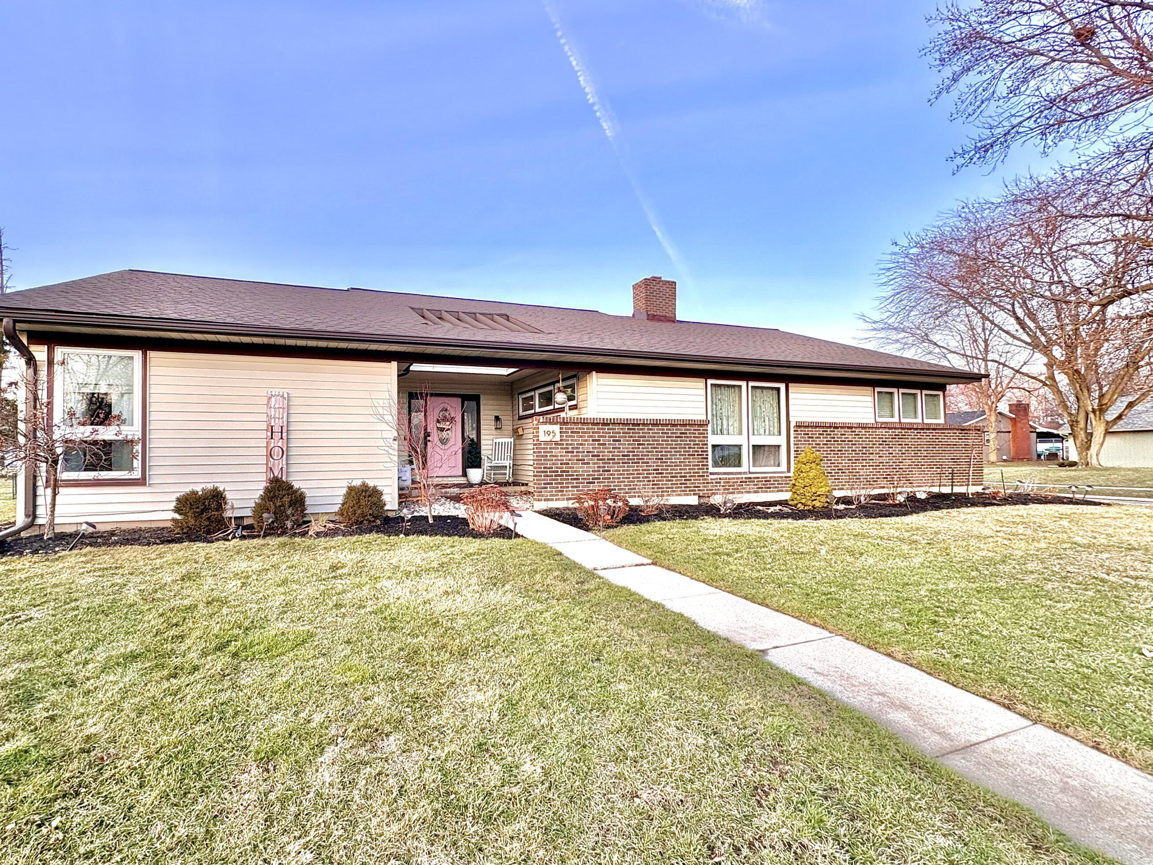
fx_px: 533
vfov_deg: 78.1
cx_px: 495
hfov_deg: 93.9
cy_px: 446
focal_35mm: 16
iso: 50
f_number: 2.2
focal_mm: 2.22
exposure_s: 1/111
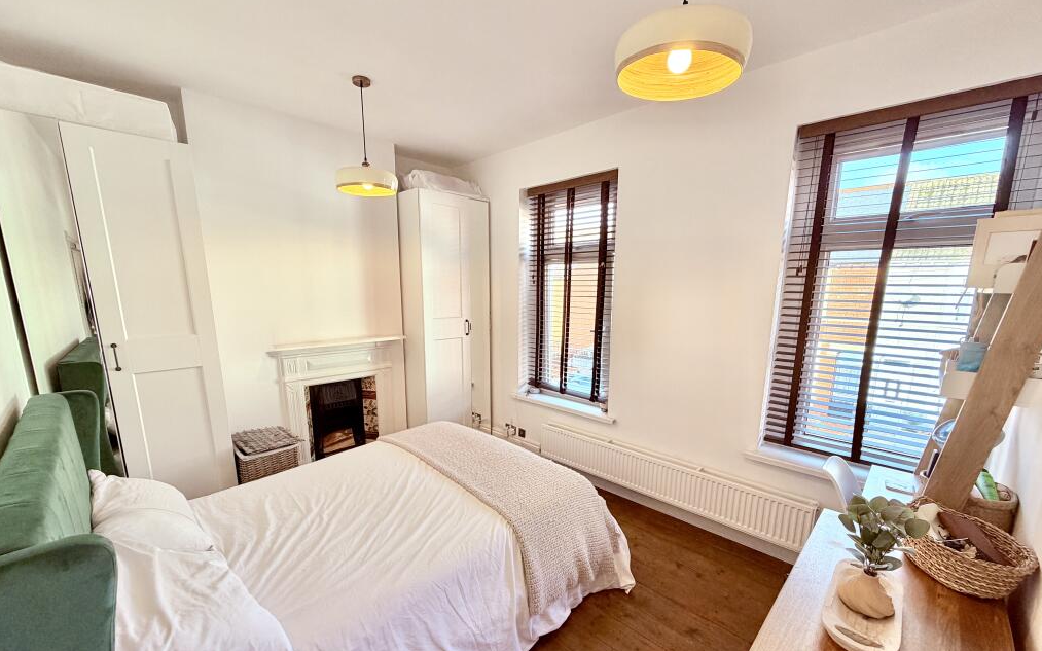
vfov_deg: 74.4
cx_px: 524
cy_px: 367
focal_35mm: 15
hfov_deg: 101.5
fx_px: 426
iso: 125
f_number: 2.2
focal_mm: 2.22
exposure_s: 1/121
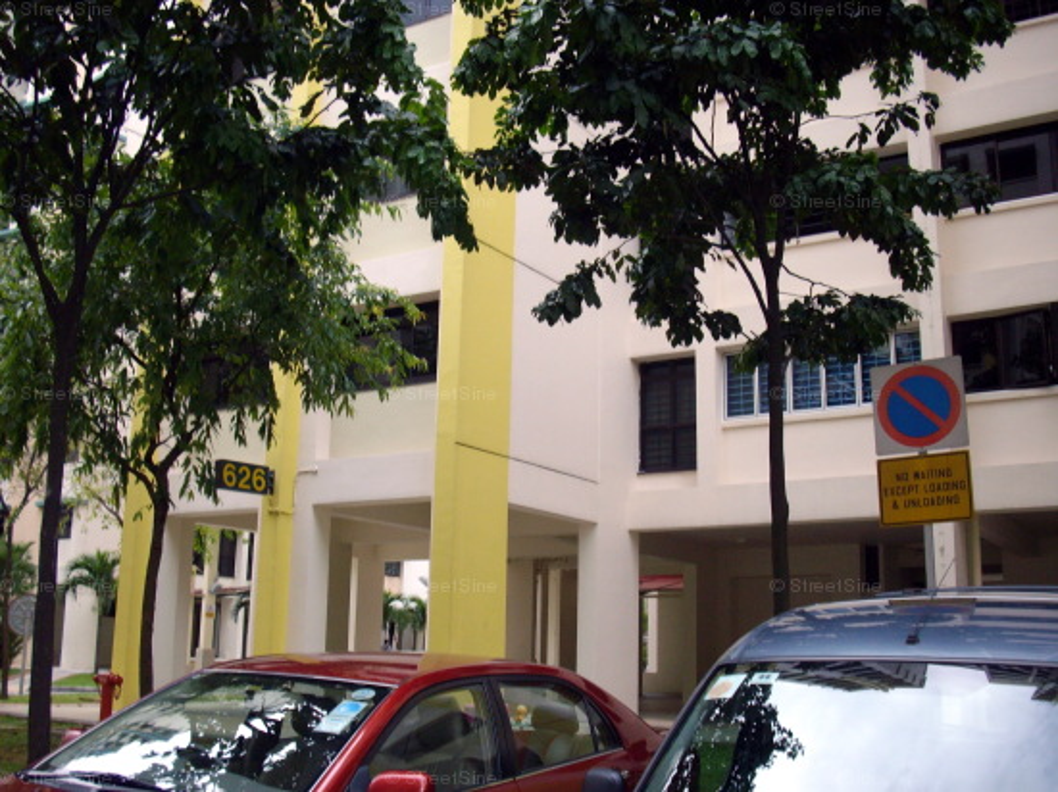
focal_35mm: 37
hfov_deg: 50.2
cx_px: 529
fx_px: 1130
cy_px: 396
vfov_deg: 38.6
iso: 160
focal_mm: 6.2
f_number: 2.8
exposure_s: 1/80
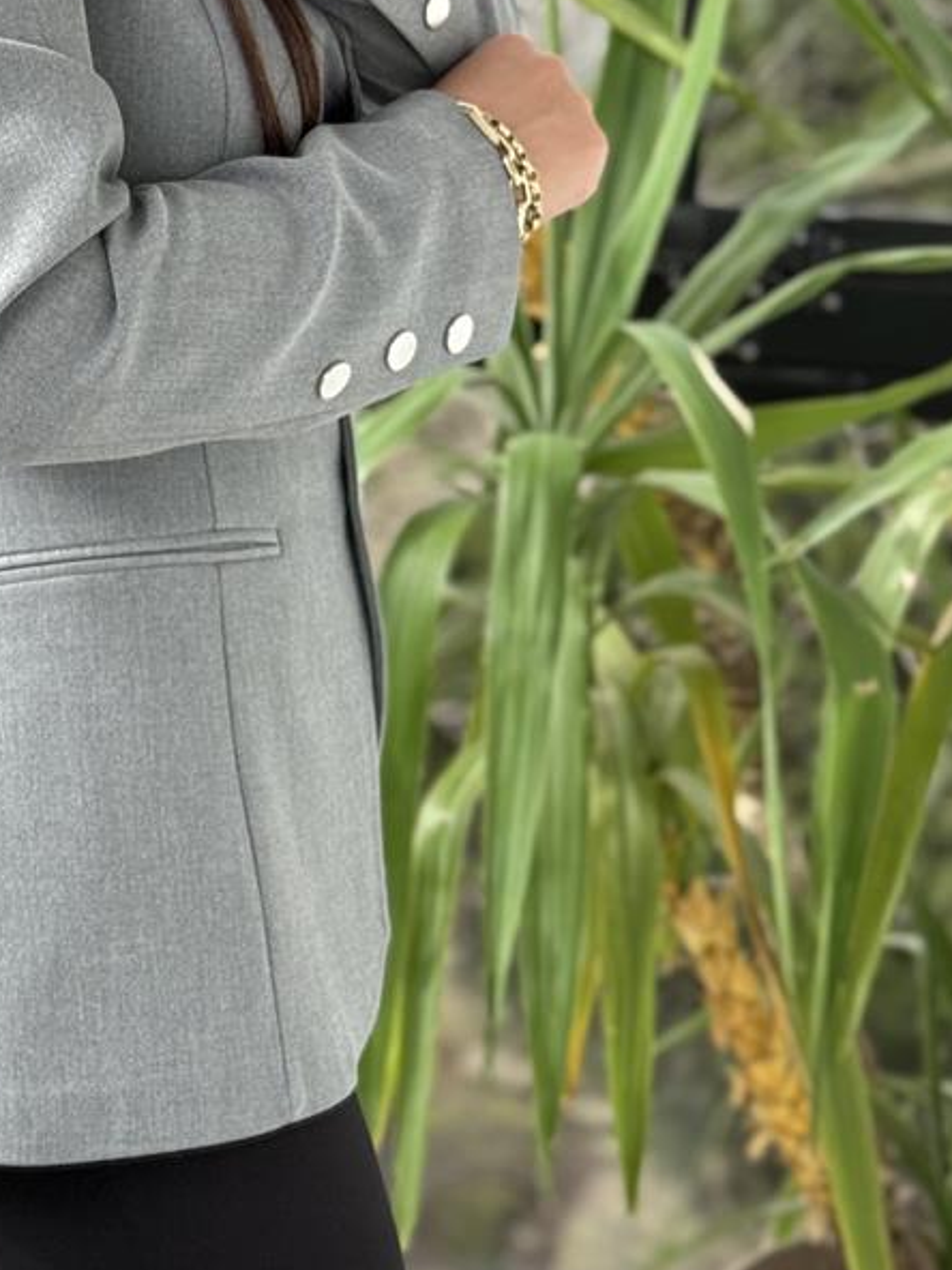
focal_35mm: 108
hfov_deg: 13.6
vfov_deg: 18.0
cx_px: 79
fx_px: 3960
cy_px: 228
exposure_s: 1/509
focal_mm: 6.76
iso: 80
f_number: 1.78
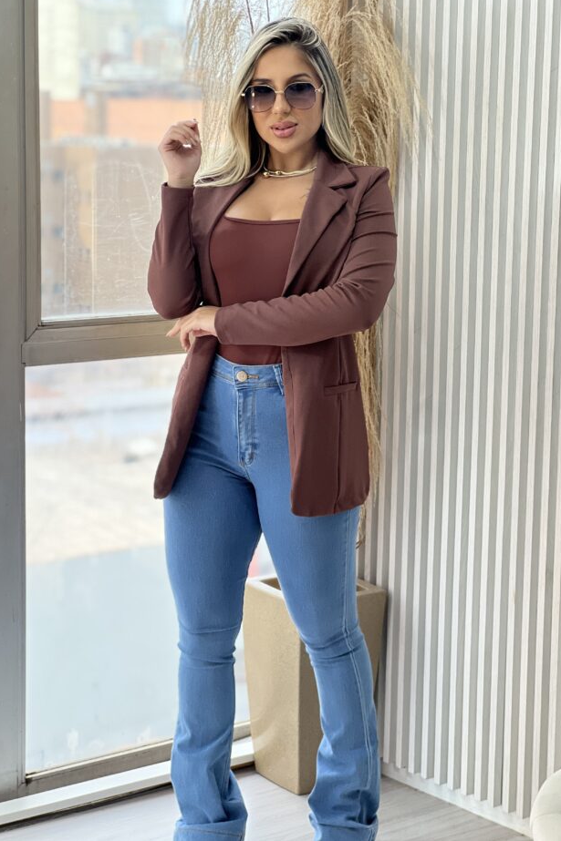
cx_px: 286
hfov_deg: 16.8
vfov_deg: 25.1
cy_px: 417
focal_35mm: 81
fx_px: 1894
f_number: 2.8
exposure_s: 1/120
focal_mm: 9
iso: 64
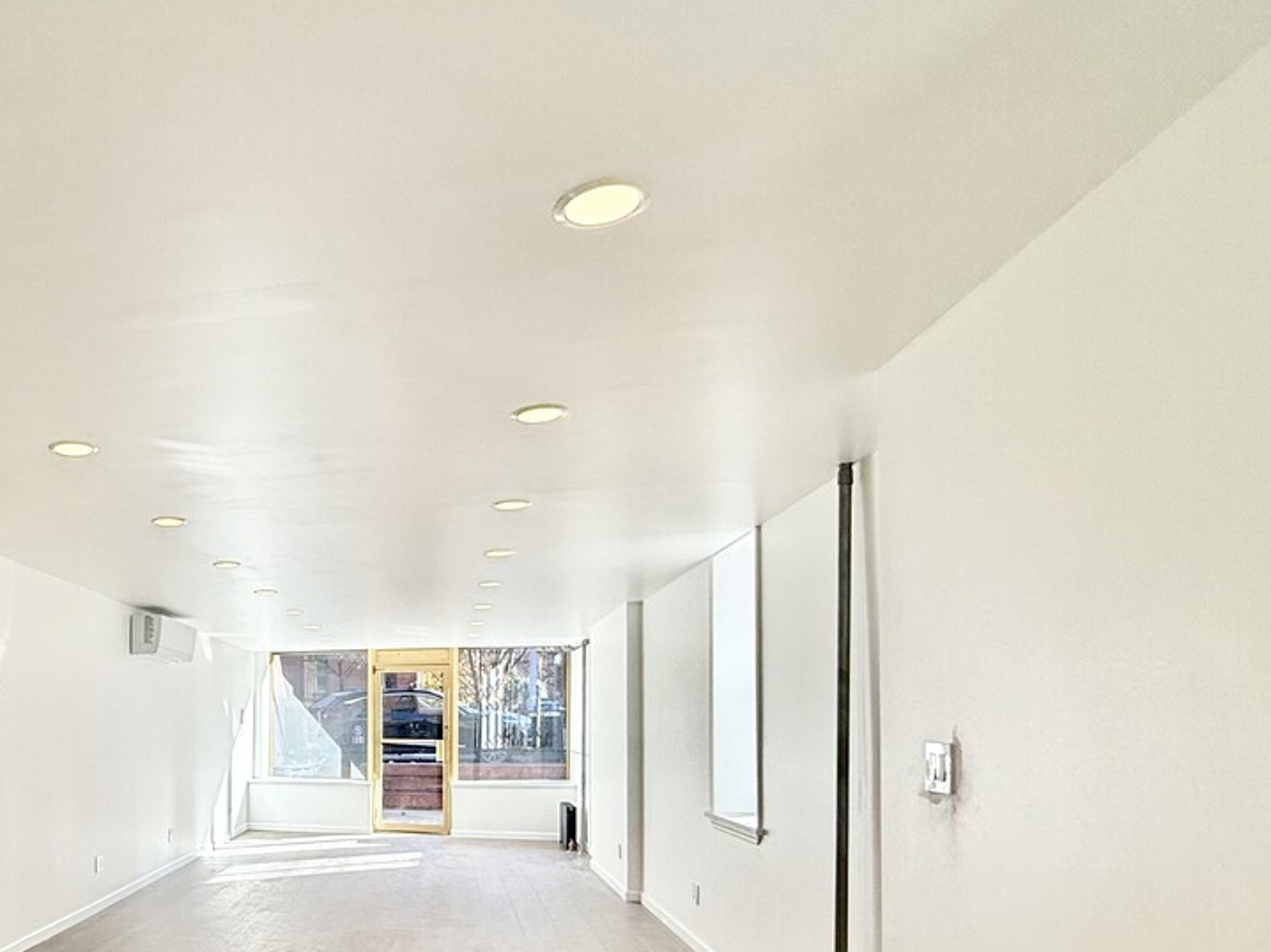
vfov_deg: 50.8
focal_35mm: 26
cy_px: 717
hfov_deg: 60.8
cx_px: 220
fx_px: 954
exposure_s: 1/336
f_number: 2.2
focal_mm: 2.22
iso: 64
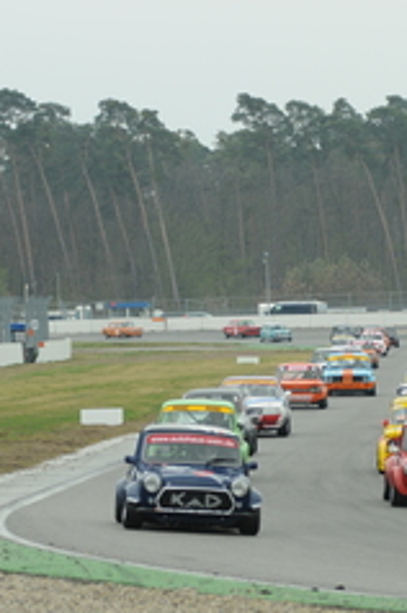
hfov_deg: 5.4
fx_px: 4286
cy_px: 358
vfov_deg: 8.2
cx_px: 294
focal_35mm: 252
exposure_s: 1/320
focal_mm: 100
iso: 200
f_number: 3.5
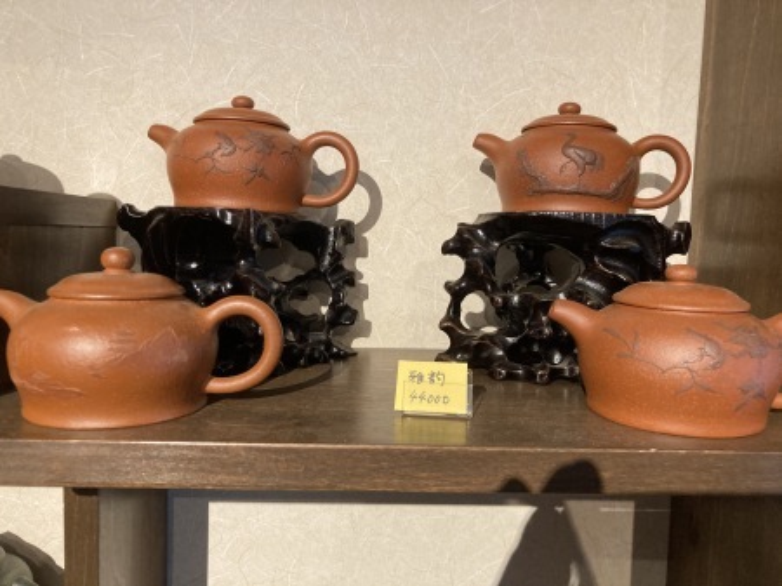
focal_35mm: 28
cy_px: 293
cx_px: 391
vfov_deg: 49.7
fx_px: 632
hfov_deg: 63.5
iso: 200
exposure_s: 1/50
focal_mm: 3.99
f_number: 1.8
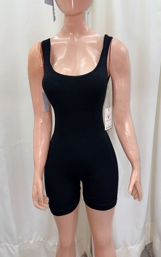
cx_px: 83
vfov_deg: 66.3
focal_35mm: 28
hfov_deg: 44.6
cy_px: 117
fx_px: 196
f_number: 1.78
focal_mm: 6.76
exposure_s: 1/122
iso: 50
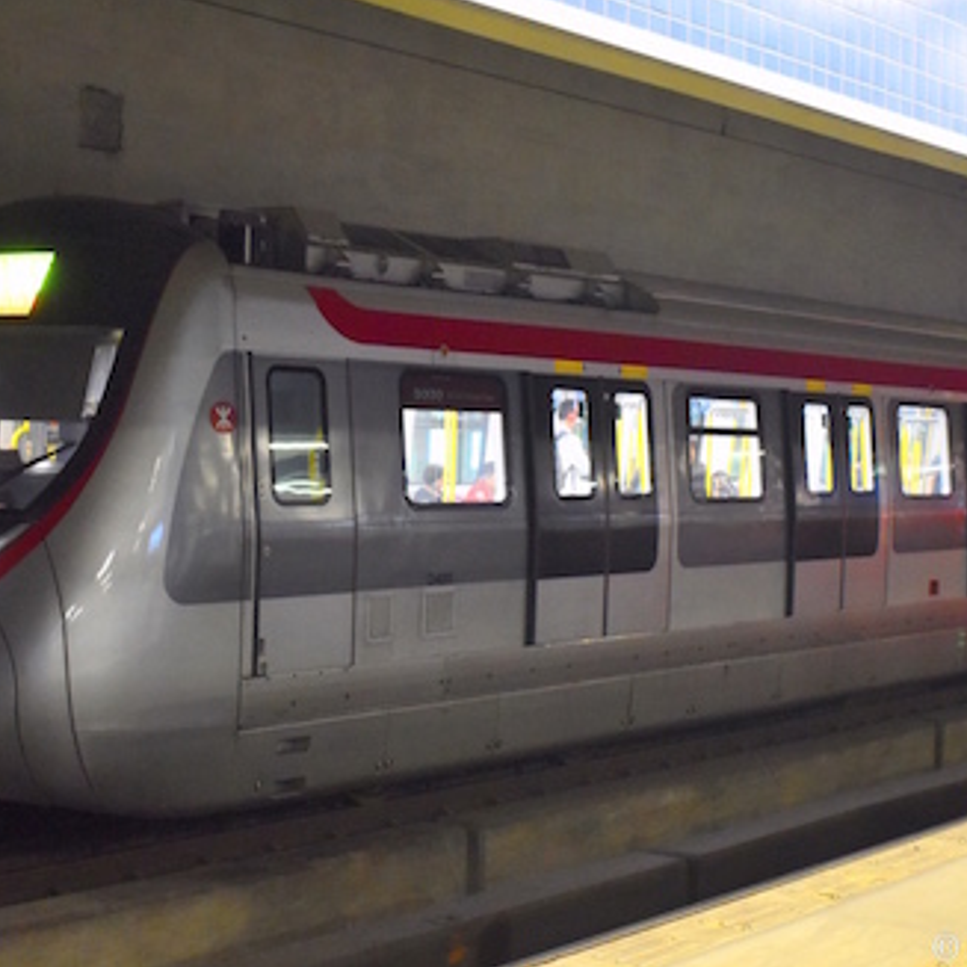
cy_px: 476
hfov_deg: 32.4
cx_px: 479
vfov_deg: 32.4
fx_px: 1664
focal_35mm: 53
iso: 3600
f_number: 4
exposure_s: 1/60
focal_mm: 27
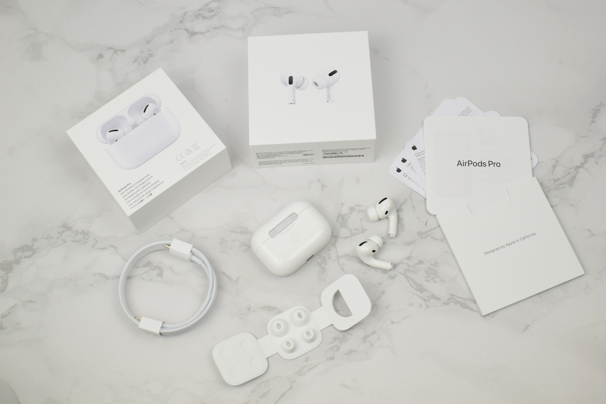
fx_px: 884
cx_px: 303
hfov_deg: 37.9
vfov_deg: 25.8
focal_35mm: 52
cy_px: 202
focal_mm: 35
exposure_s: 1/40
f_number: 10
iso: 200
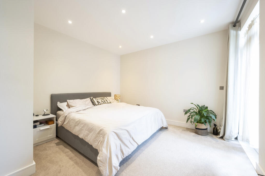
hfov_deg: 104.3
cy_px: 88
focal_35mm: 14
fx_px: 103
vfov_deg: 81.1
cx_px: 132
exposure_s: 1.3
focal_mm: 14
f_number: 16
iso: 200
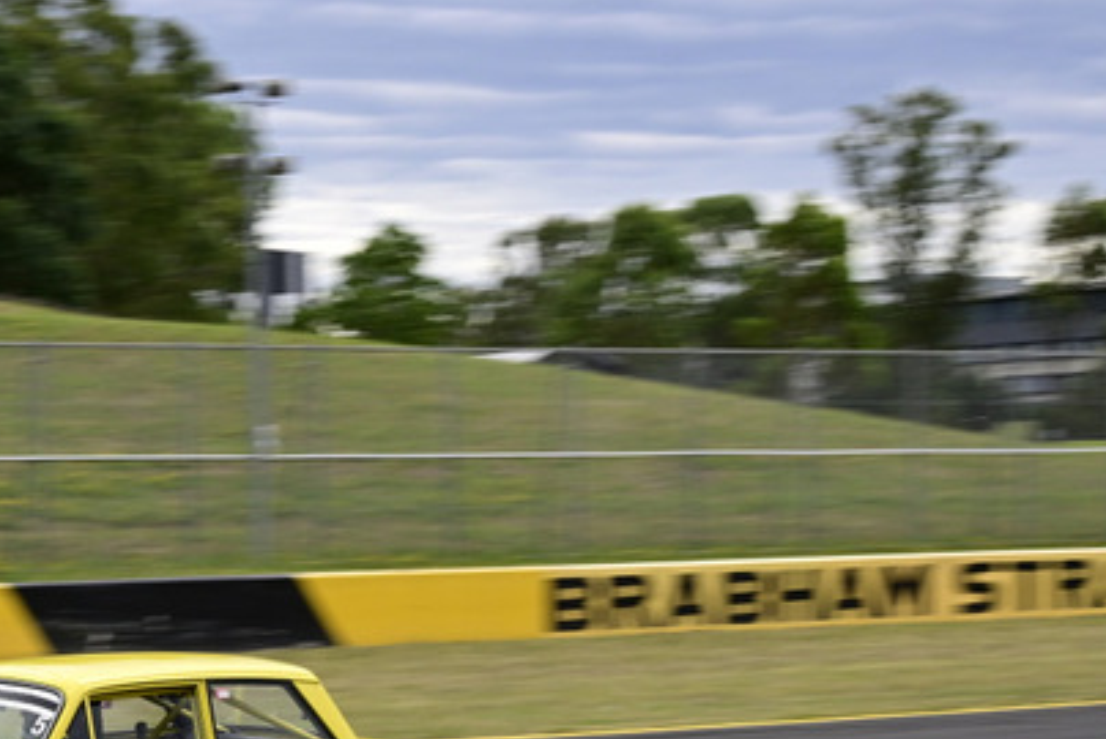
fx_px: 2736
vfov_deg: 15.3
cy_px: 504
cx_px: 88
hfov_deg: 22.2
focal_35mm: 89
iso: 250
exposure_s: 1/250
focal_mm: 30
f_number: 10
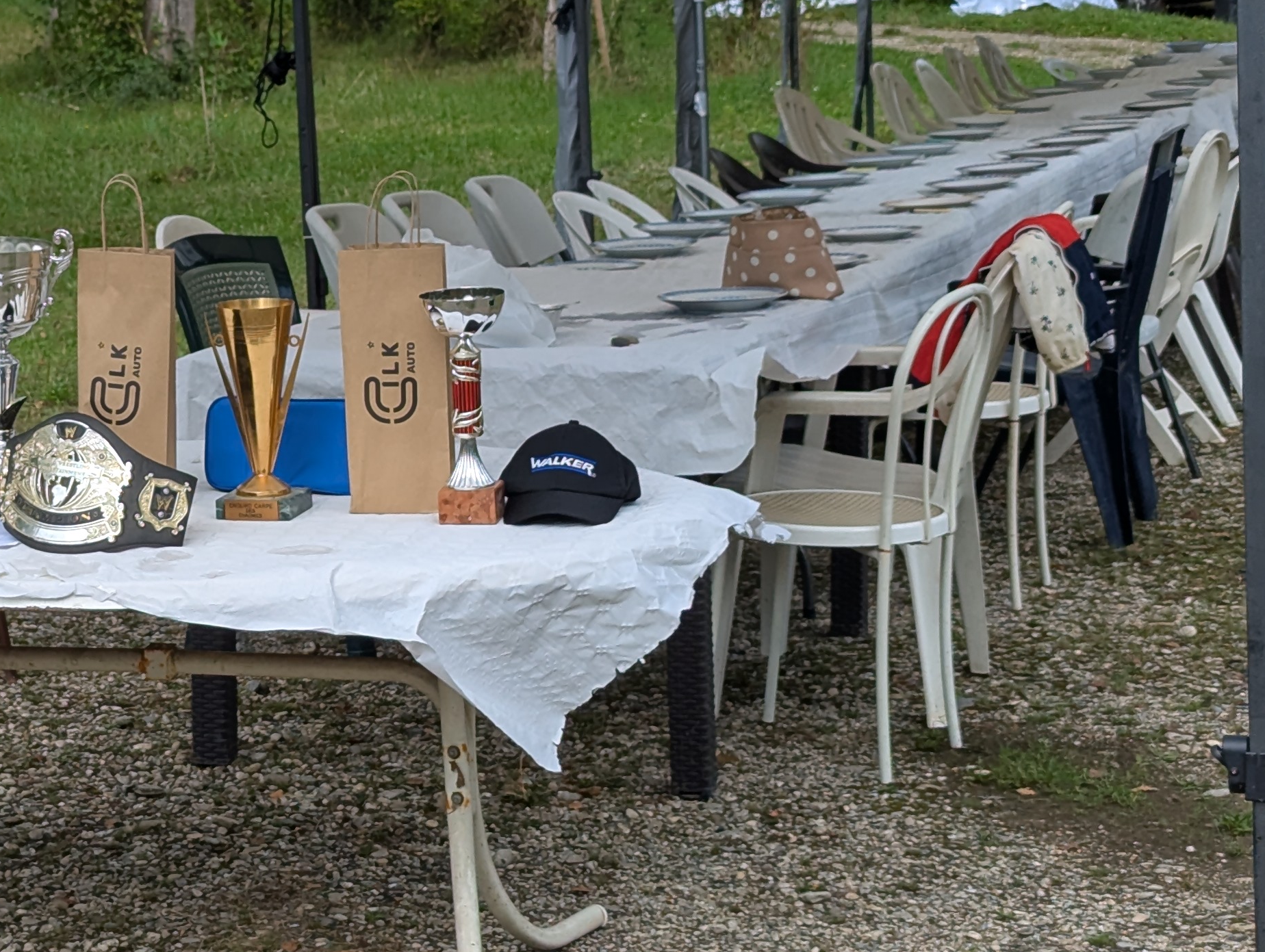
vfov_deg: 14.0
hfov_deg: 18.3
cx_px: 238
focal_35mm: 106
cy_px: 513
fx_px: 3879
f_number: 1.85
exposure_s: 1/1266
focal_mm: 6.81
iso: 41
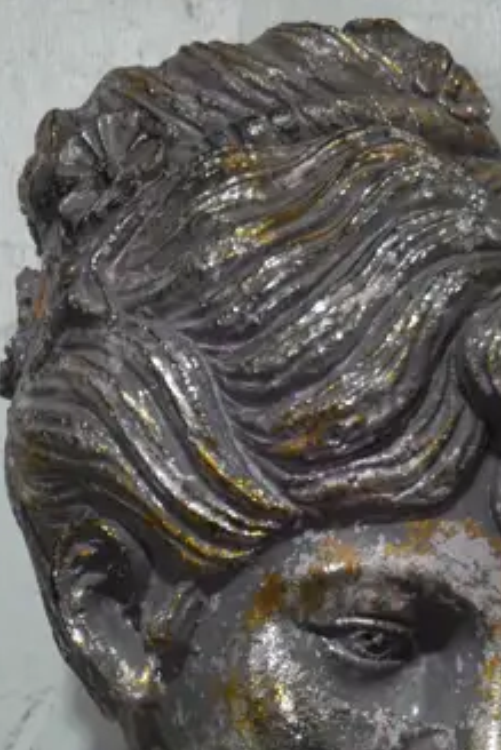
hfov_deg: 13.2
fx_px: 2169
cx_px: 200
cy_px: 1104
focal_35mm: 104
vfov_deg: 17.7
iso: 200
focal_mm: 16
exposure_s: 1/80
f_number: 3.6
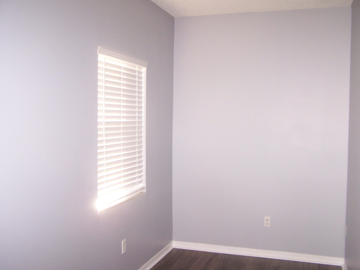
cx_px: 180
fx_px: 395
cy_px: 135
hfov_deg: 49.0
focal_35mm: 38
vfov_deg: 37.7
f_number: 2.8
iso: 140
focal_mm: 6.3
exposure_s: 1/60
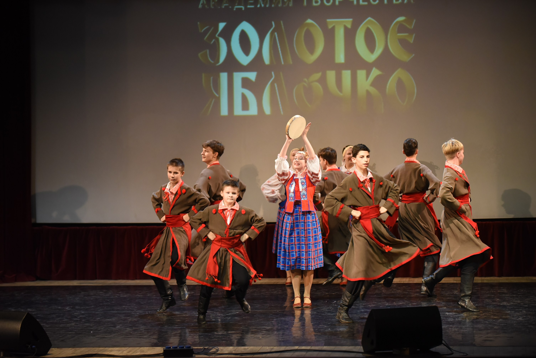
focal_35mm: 125
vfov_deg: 11.0
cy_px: 179
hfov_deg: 16.4
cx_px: 268
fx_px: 1862
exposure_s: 1/320
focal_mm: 125
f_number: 2.8
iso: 2500
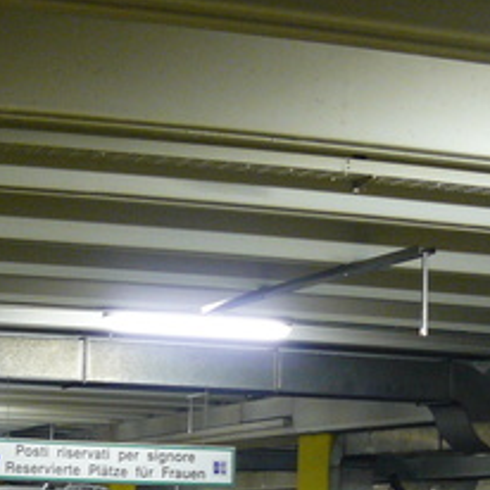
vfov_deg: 17.2
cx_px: 128
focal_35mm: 99
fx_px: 1585
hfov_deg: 17.5
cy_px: 490
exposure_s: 1/4
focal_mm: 6
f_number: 2.8
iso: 200
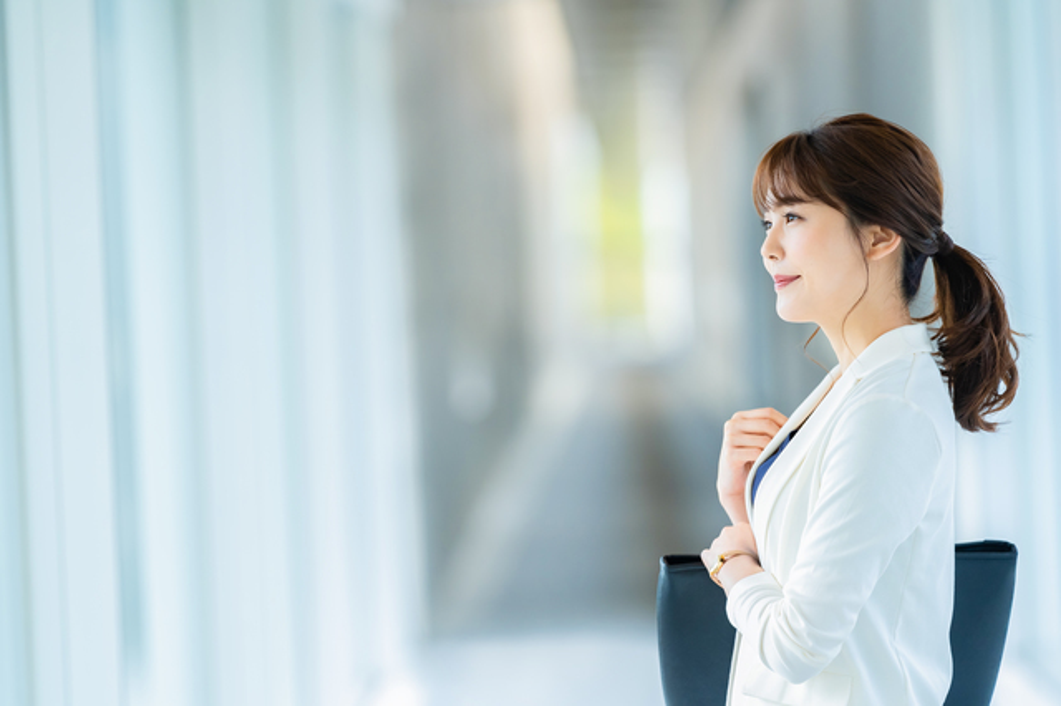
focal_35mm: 178
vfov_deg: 7.7
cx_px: 530
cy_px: 353
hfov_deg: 11.6
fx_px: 5243
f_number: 2.8
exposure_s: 1/1000
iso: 800
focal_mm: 178
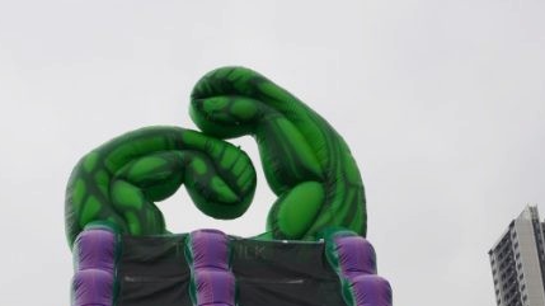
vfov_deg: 18.7
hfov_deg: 34.8
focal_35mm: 60
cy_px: 392
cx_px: 235
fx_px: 867
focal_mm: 16
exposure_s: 1/125
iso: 100
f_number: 7.1
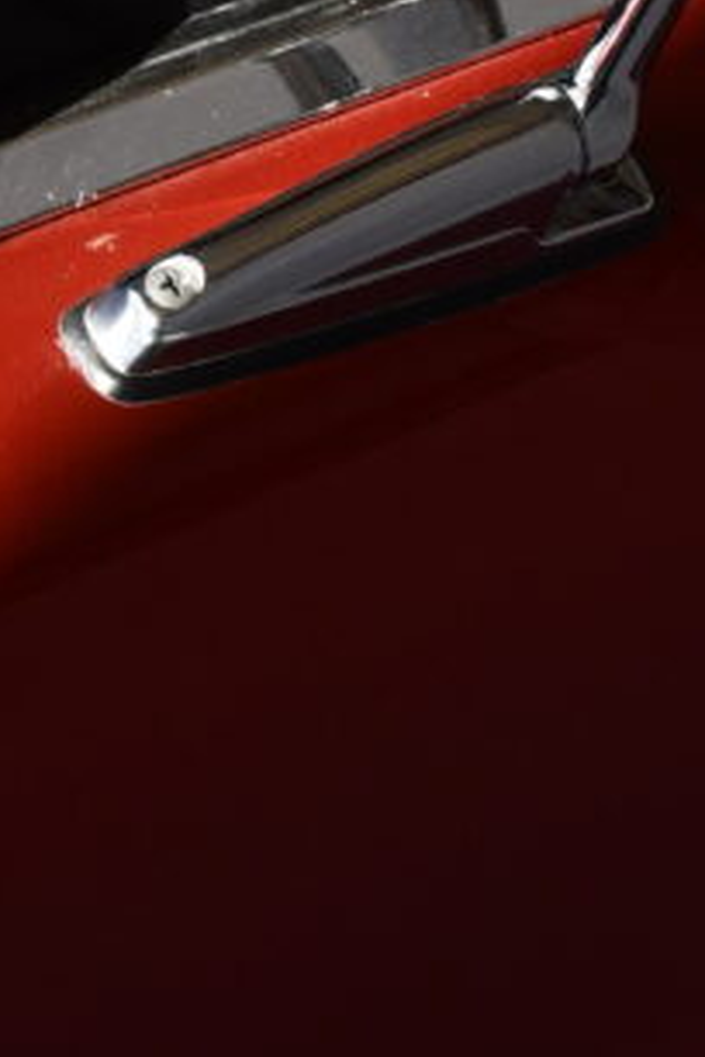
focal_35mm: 192
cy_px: -311
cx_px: 207
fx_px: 5640
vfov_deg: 10.5
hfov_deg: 7.1
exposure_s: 1/500
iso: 800
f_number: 11
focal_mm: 34
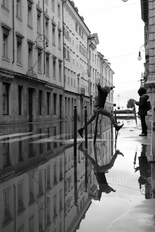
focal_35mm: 53
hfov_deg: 25.5
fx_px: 342
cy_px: 116
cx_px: 78
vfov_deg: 37.5
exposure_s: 1/125
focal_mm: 35
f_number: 5.6
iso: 800
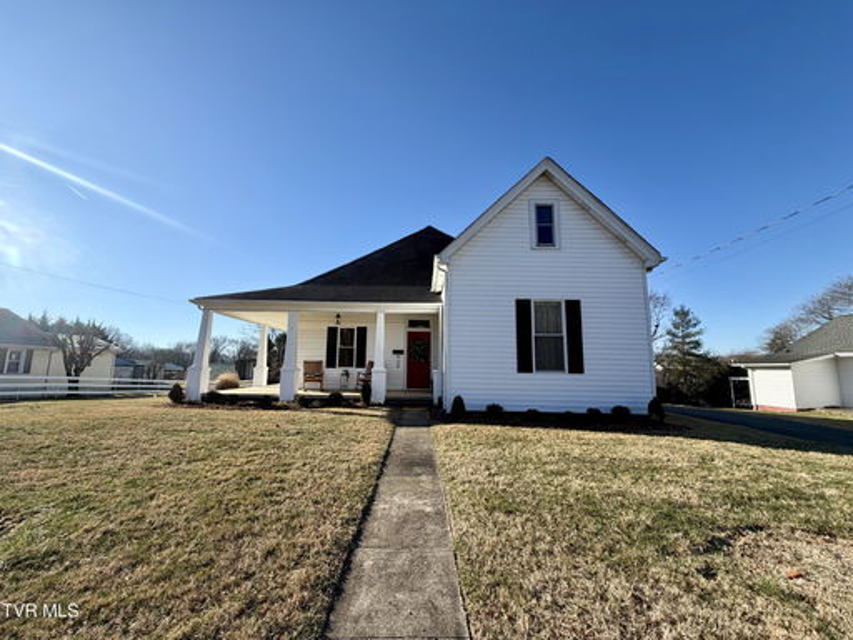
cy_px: 320
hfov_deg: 102.1
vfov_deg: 85.7
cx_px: 426
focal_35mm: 14
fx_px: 345
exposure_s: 1/770
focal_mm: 2.22
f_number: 2.2
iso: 20
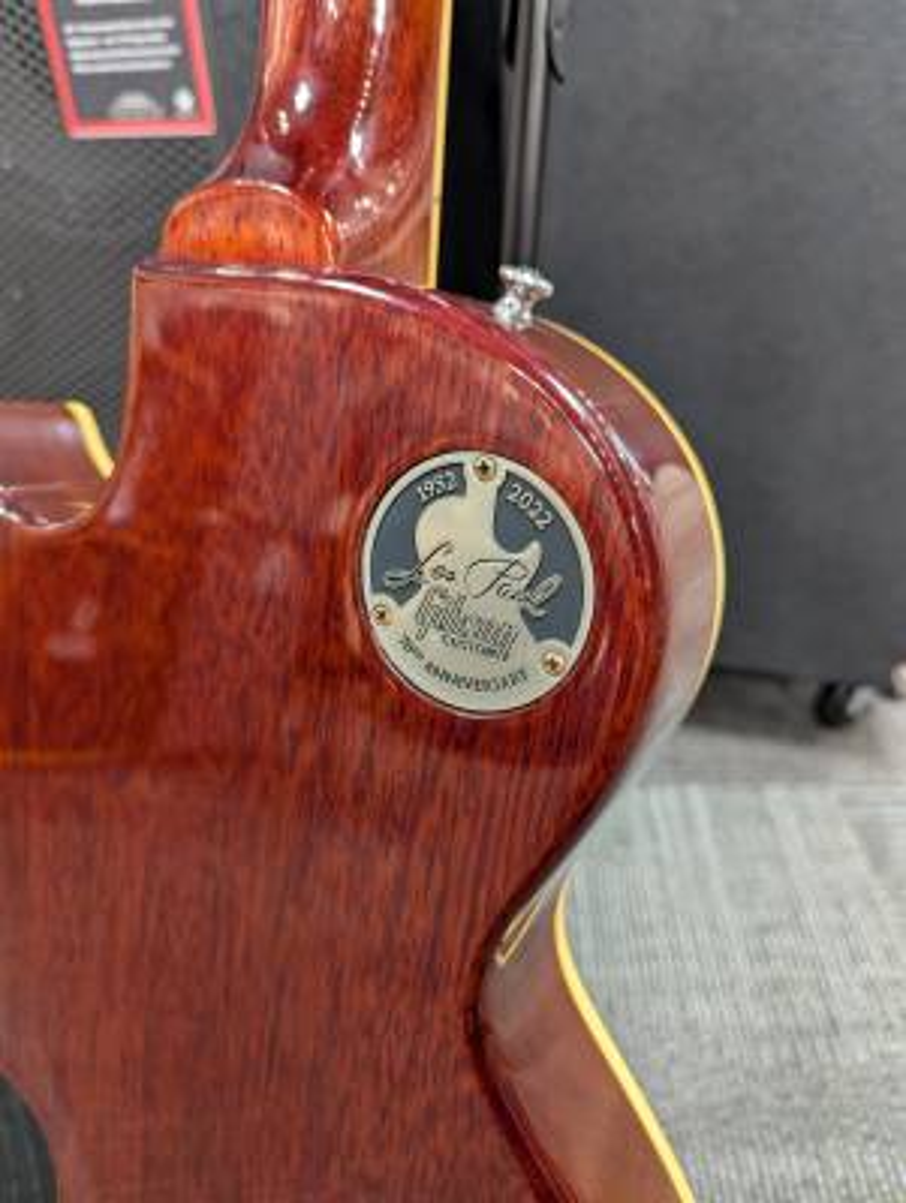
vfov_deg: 71.5
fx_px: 836
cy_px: 602
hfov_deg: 56.9
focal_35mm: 24
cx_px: 453
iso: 651
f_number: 1.85
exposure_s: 1/120
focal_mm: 6.81
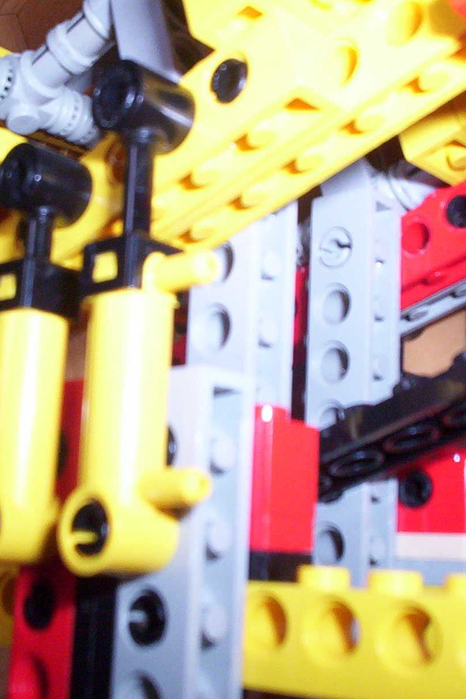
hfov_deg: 25.5
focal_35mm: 53
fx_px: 1029
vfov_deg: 37.5
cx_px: 226
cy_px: 347
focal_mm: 4.99
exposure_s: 1/60
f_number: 4.5
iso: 140
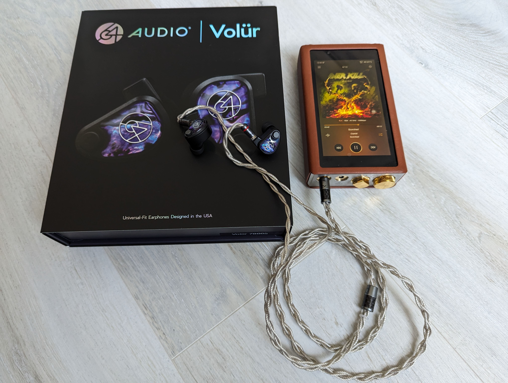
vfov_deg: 56.9
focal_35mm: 24
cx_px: 254
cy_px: 192
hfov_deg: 71.5
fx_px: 353
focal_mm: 6.81
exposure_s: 1/61.2
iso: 320
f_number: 1.85
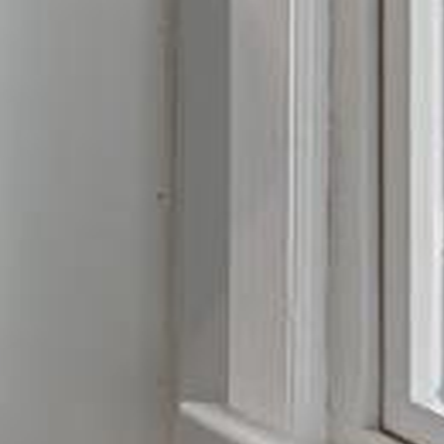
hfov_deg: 7.0
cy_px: -540
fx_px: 1988
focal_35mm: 137
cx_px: -1598
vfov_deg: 11.1
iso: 400
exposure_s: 1/2
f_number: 9
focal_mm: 14
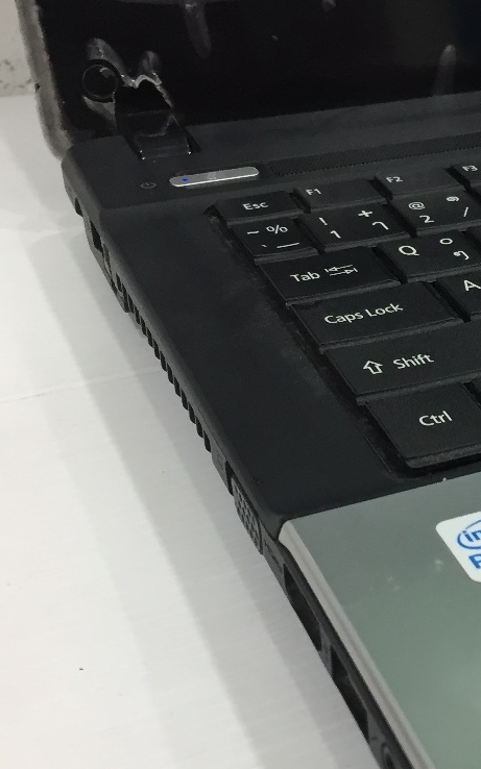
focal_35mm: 68
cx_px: 644
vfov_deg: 30.2
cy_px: 389
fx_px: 1427
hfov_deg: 17.8
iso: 100
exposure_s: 1/33
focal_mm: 4.15
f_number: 2.2
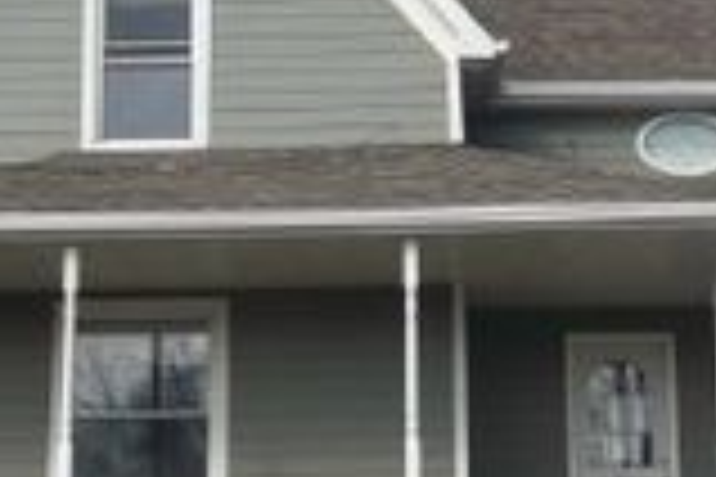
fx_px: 1671
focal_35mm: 84
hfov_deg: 24.2
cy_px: 256
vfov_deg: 16.3
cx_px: 378
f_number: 10.1
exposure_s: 1/100
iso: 80
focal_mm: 6.6
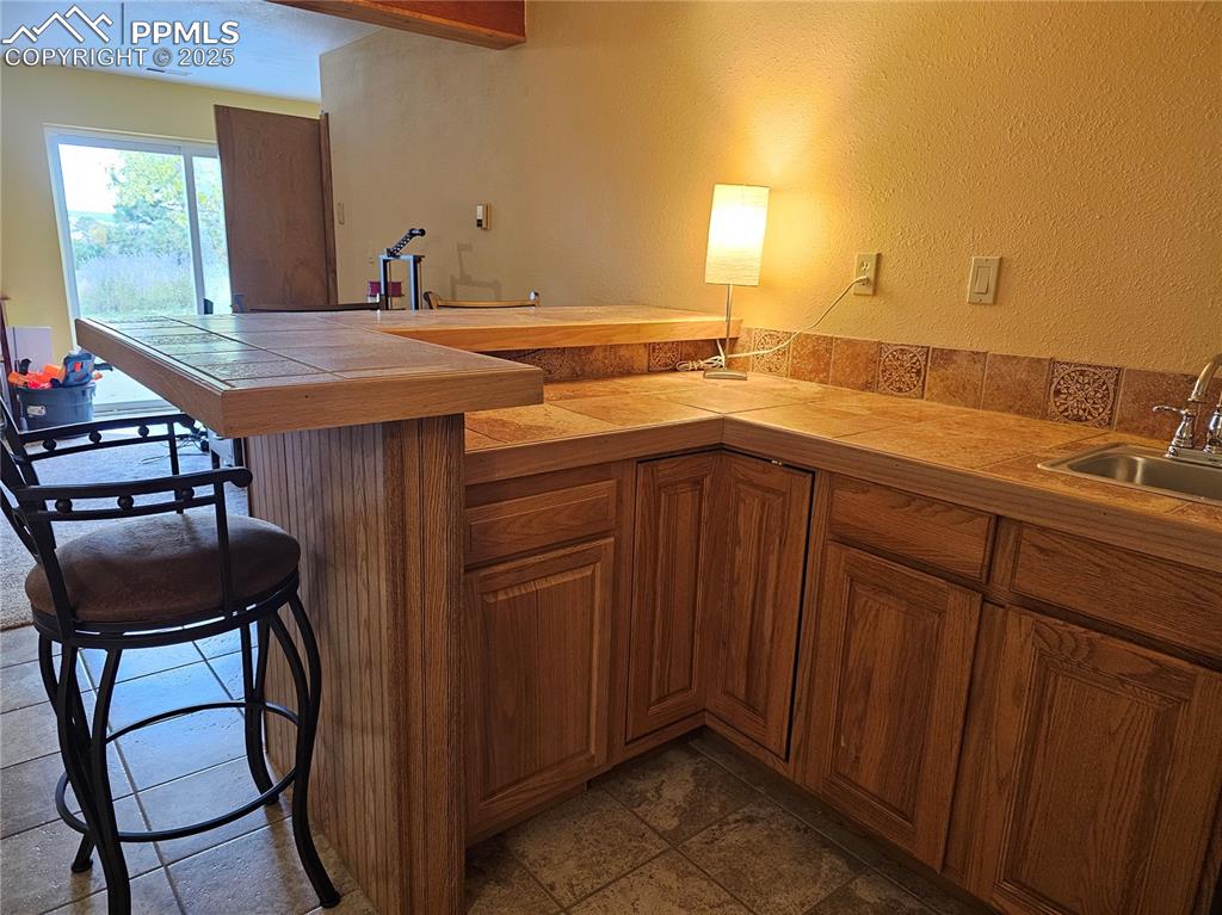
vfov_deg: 58.8
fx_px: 812
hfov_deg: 74.0
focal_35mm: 23
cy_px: 458
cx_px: 611
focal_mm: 6.3
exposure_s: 1/120
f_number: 1.7
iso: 640
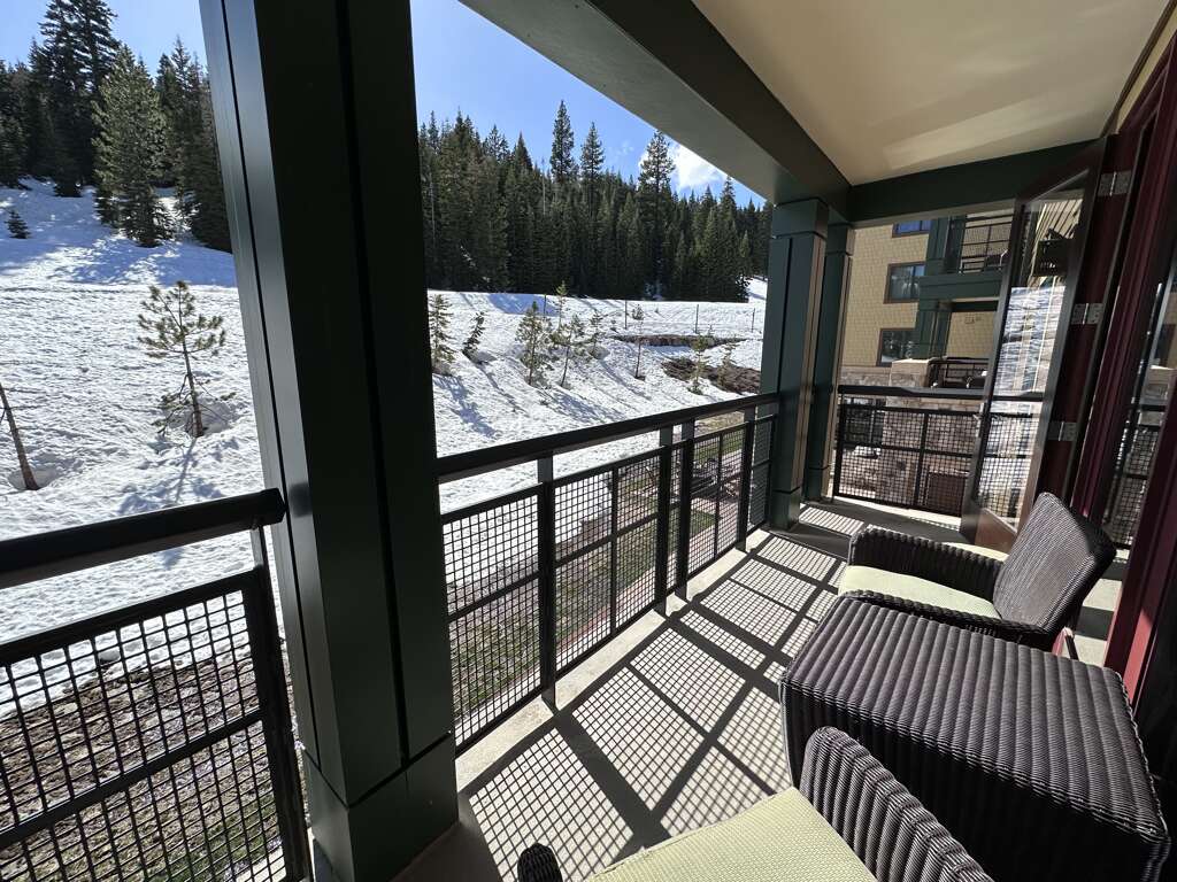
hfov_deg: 102.1
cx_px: 588
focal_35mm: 14
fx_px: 476
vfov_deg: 85.7
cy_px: 441
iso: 50
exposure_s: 1/2681
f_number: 2.2
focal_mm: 2.22
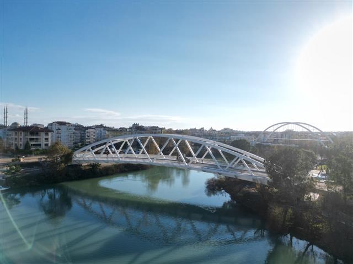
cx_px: 176
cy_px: 132
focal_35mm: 24
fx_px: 245
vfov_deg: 56.8
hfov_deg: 71.6
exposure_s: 1/4000
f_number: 1.7
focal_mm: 6.72
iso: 100
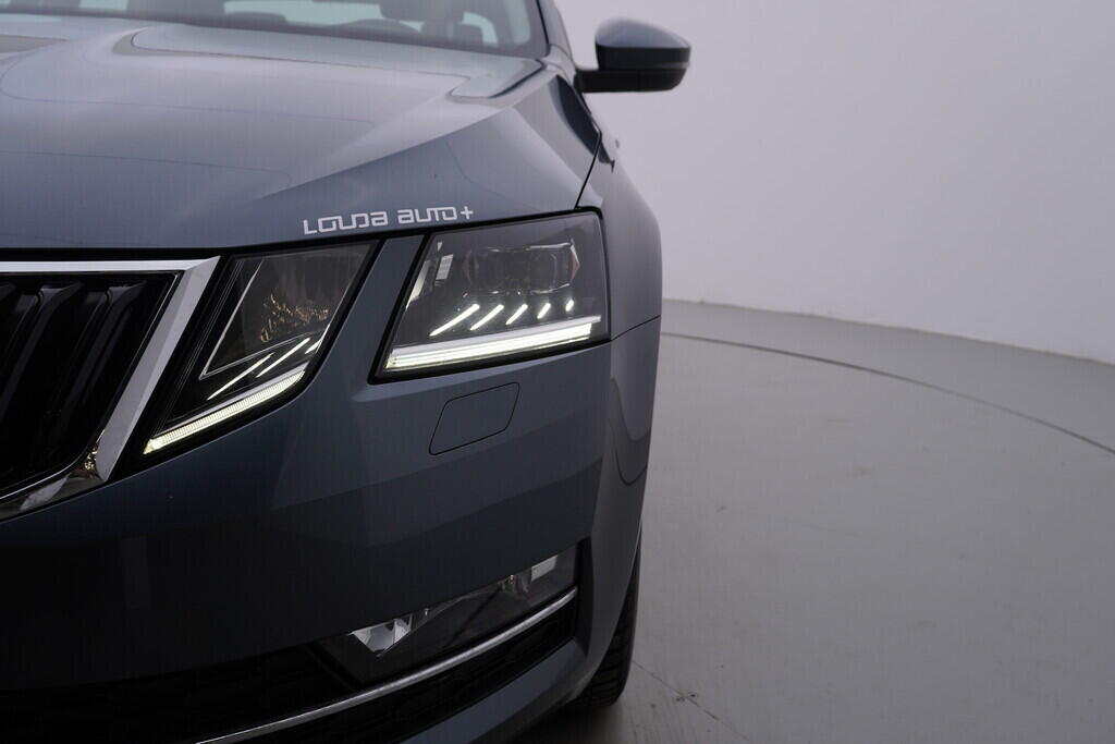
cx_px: 558
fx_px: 1115
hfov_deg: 53.1
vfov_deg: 36.9
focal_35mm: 36
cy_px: 372
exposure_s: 1/125
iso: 125
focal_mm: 24
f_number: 5
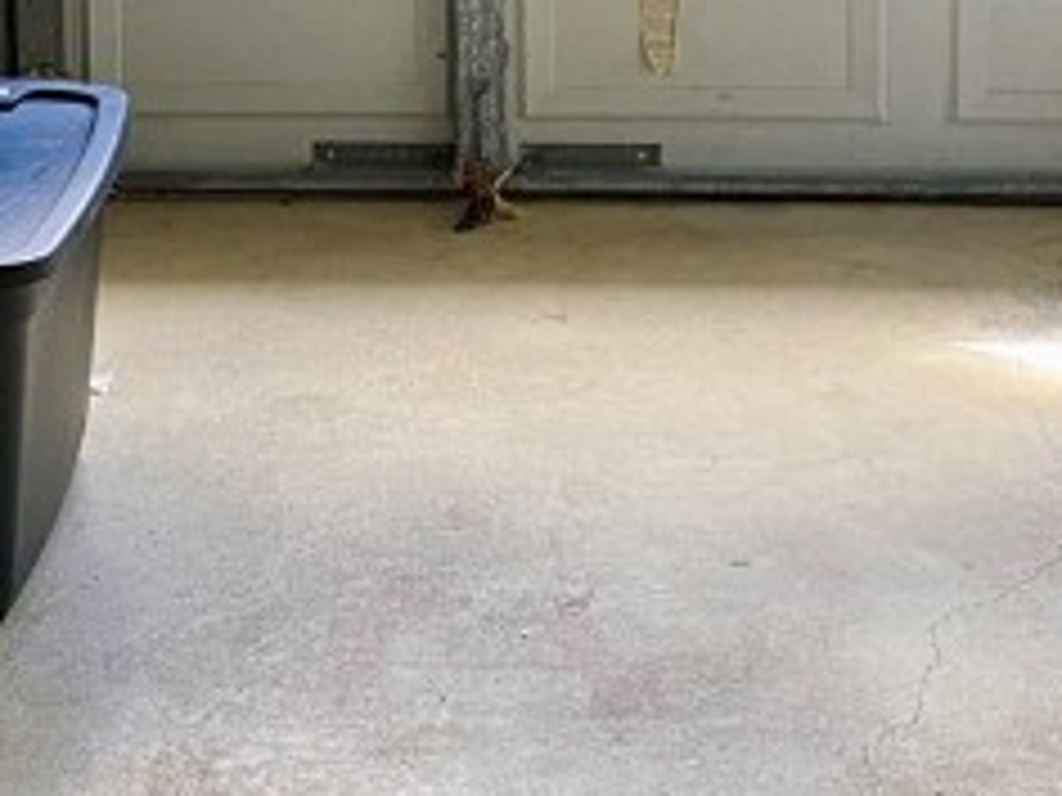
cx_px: 675
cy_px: -189
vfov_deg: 12.7
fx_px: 3467
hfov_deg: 17.4
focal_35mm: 113
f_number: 1.8
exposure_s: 1/76
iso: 125
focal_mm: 4.25
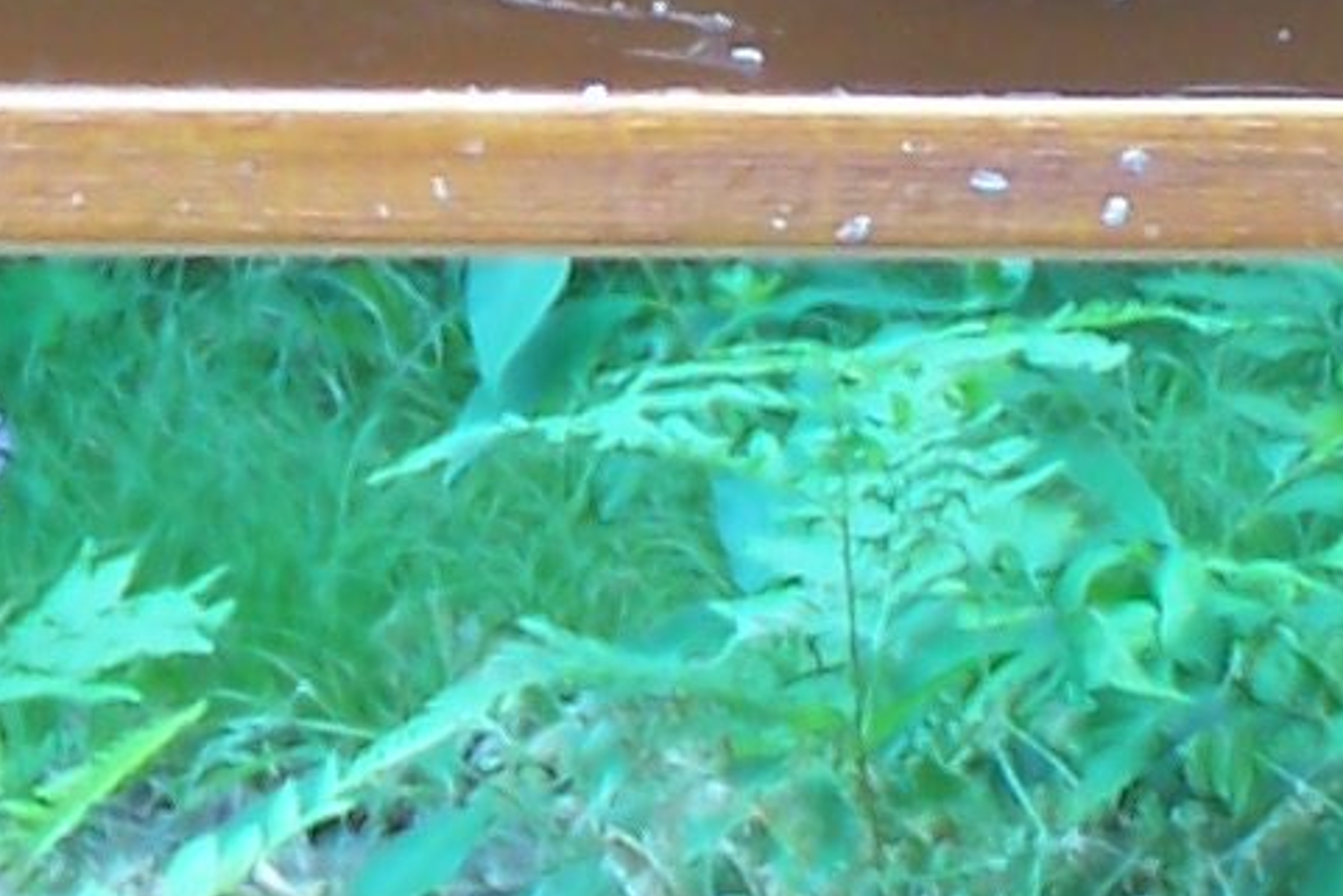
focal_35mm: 498
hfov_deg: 4.1
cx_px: -1357
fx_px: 18583
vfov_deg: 2.7
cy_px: -1932
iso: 64
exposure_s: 1/40
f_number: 3.2
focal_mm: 12.4
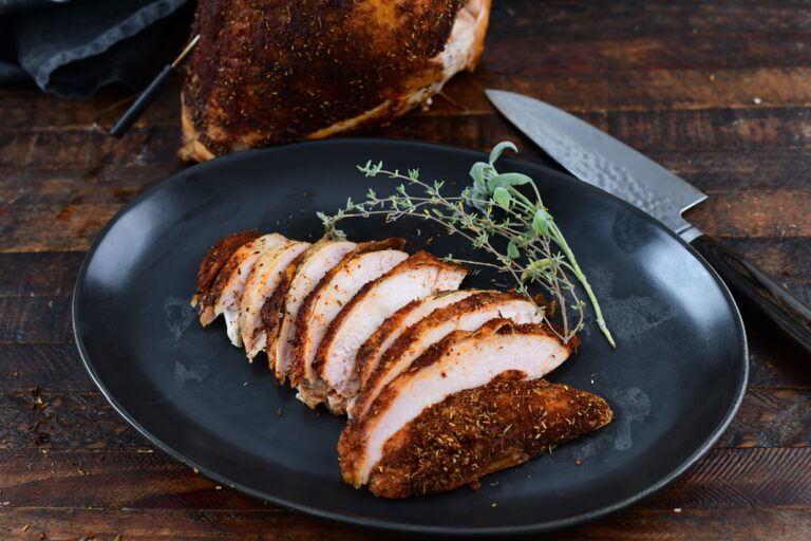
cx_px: 406
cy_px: 270
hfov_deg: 39.6
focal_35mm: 50
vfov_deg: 27.0
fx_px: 1126
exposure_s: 1/125
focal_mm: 50
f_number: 5
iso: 800
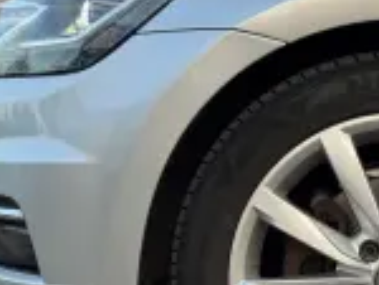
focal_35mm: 115
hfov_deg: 17.0
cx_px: 278
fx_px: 1261
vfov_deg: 12.9
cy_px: 232
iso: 64
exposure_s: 1/292
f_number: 1.78
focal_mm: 6.76
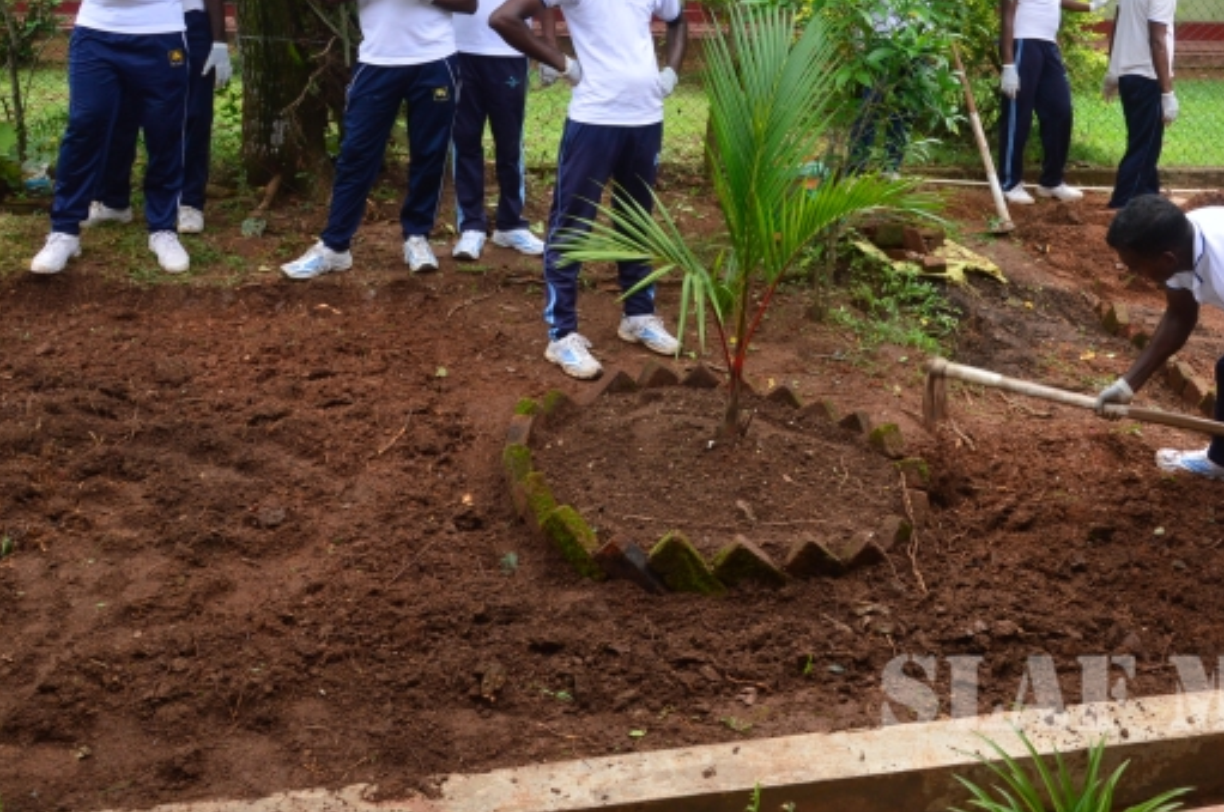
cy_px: 281
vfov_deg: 35.5
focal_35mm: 37
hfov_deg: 51.4
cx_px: 769
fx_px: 1256
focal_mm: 18
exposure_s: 1/125
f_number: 11
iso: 400
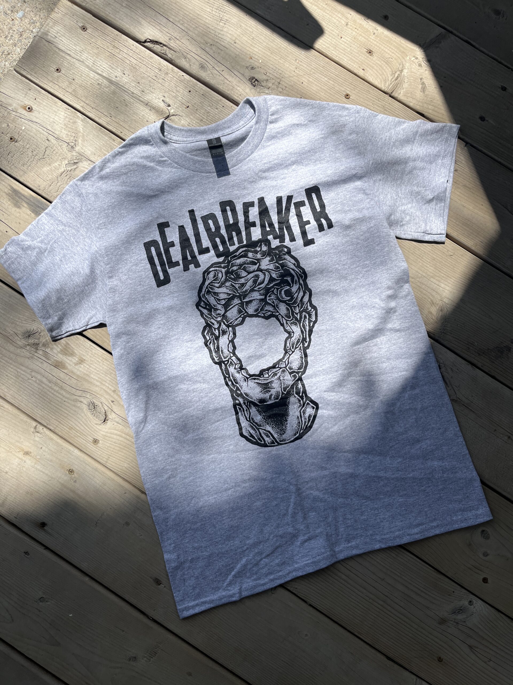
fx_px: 514
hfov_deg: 53.1
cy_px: 342
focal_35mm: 26
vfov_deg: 67.3
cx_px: 256
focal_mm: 5.1
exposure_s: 1/4484
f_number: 1.6
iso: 50
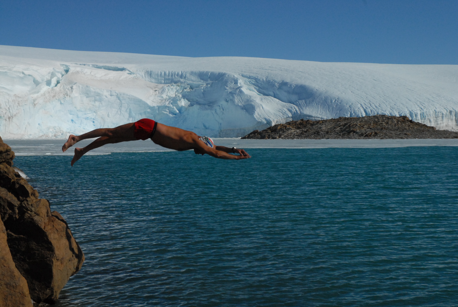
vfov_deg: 20.7
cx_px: 229
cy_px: 154
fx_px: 841
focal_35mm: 66
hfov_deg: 30.5
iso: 800
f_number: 14
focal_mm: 44
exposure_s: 1/640
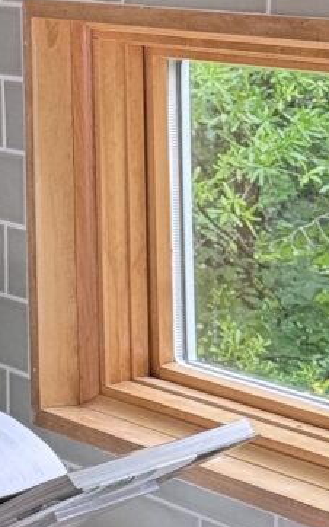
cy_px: 20
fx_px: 2584
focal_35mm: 180
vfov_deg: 11.5
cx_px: -281
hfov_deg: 7.1
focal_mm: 6.76
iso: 160
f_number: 1.78
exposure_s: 1/60
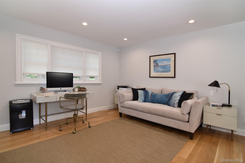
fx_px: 112
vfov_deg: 72.0
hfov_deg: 95.0
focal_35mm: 16
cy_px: 82
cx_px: 122
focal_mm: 11
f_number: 8
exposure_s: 1/100
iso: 640
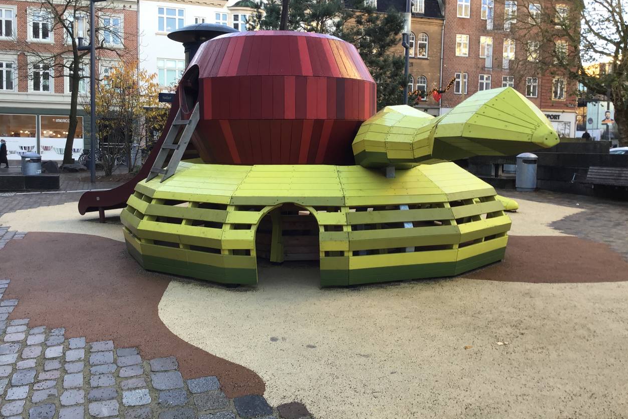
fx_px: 576
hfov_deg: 57.2
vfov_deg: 39.9
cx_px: 321
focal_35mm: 33
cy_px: 181
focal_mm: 3.3
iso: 25
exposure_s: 1/50
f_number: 2.4
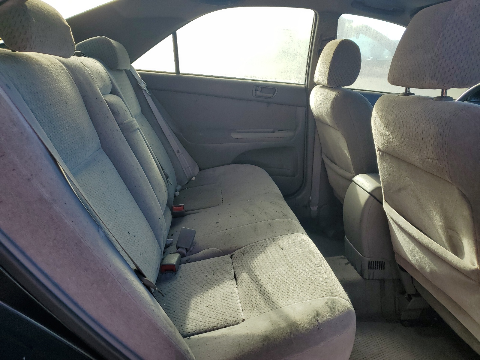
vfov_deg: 53.1
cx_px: 240
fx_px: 361
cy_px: 180
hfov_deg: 67.3
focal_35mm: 26
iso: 50
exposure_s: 1/625
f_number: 1.5
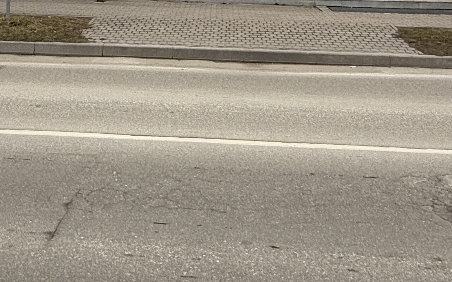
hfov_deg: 38.7
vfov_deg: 21.2
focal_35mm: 52
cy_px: -135
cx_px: 175
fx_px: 640
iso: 50
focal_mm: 2.22
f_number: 2.2
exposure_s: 1/319
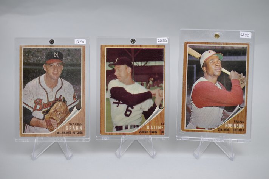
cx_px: 134
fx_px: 448
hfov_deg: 33.4
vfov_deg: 22.6
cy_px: 90
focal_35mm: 60
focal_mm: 40
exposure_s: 1/60
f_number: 4
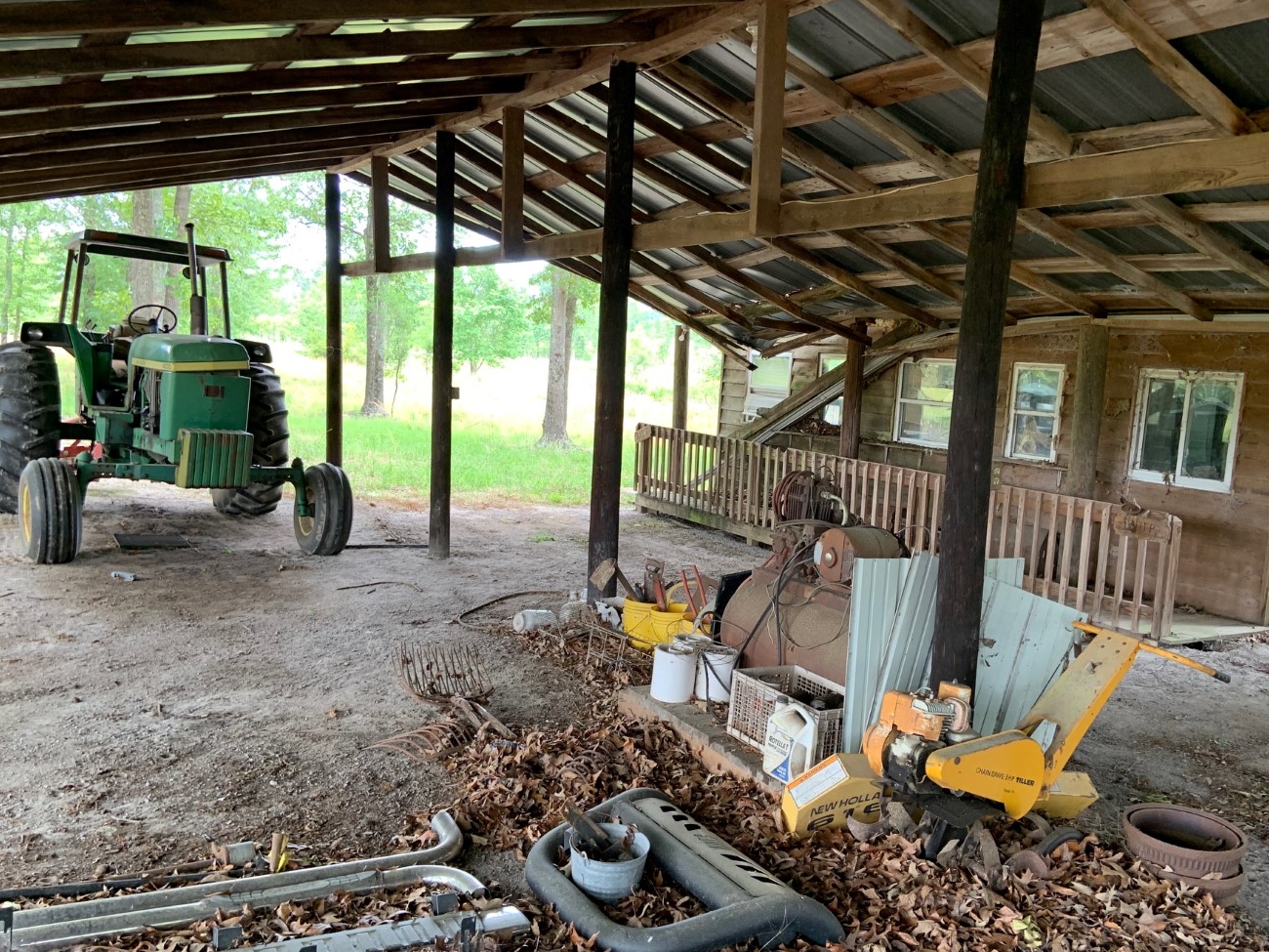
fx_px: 1100
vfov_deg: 46.8
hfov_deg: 59.8
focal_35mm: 30
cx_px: 712
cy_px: 499
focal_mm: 4.25
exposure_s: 1/80
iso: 100
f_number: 1.8
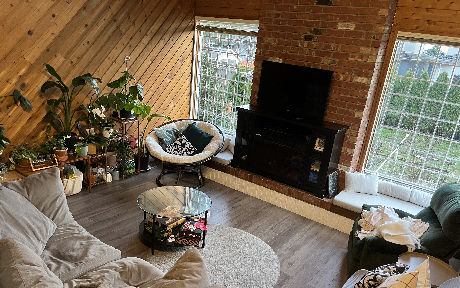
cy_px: 171
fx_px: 351
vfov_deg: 44.3
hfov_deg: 66.5
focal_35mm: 28
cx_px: 231
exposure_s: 1/60
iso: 250
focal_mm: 5.1
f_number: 1.6
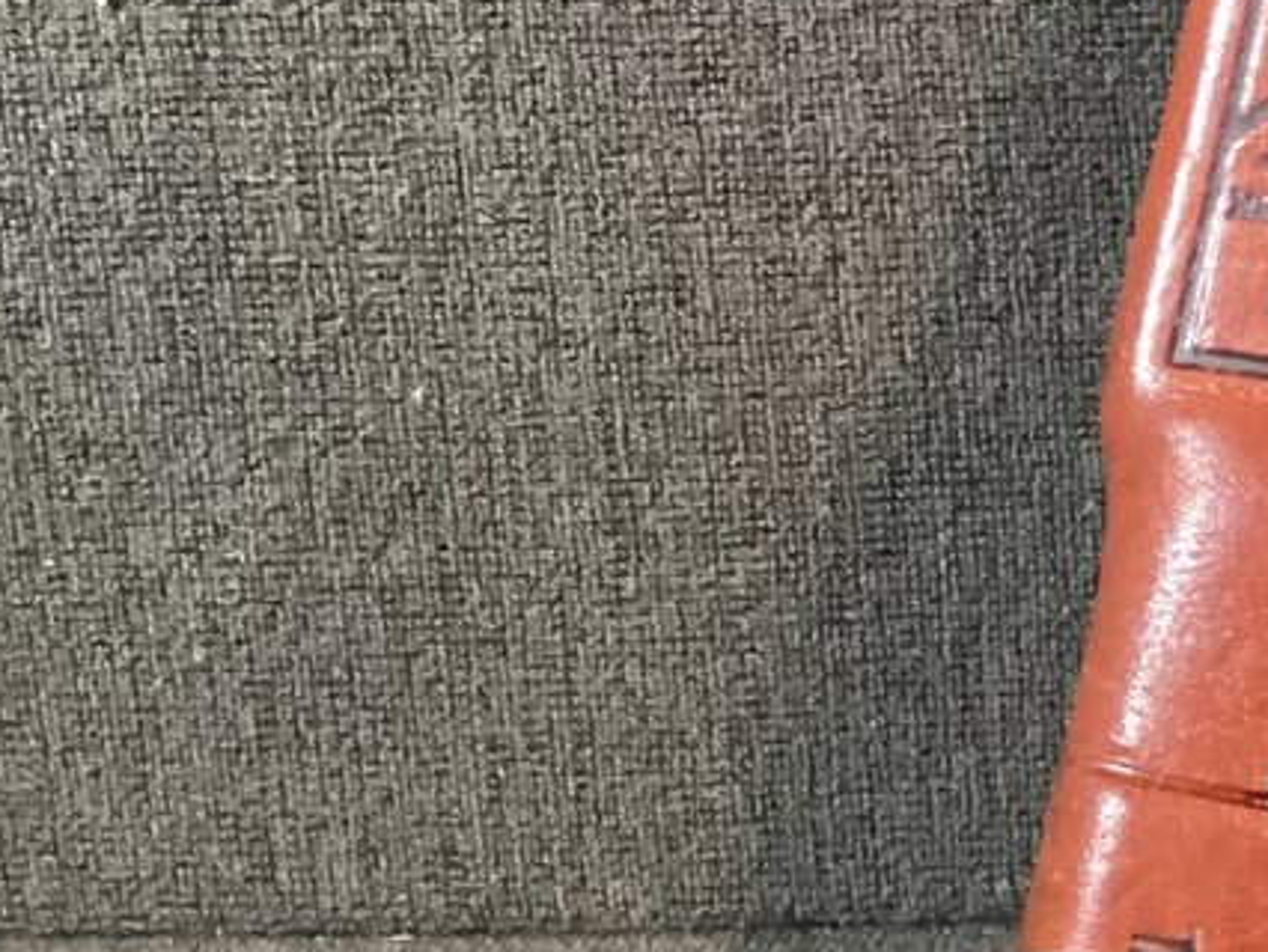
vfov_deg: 13.2
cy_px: -91
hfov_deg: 16.2
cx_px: 1972
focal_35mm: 110
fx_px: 4032
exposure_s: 1/30
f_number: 2.4
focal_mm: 3.3
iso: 400
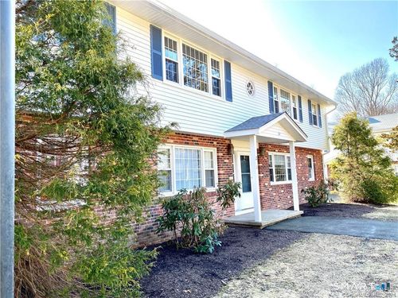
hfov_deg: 67.3
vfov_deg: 53.1
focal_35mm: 26
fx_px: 299
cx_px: 199
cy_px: 149
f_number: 1.8
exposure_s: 1/431
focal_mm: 4.25
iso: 32
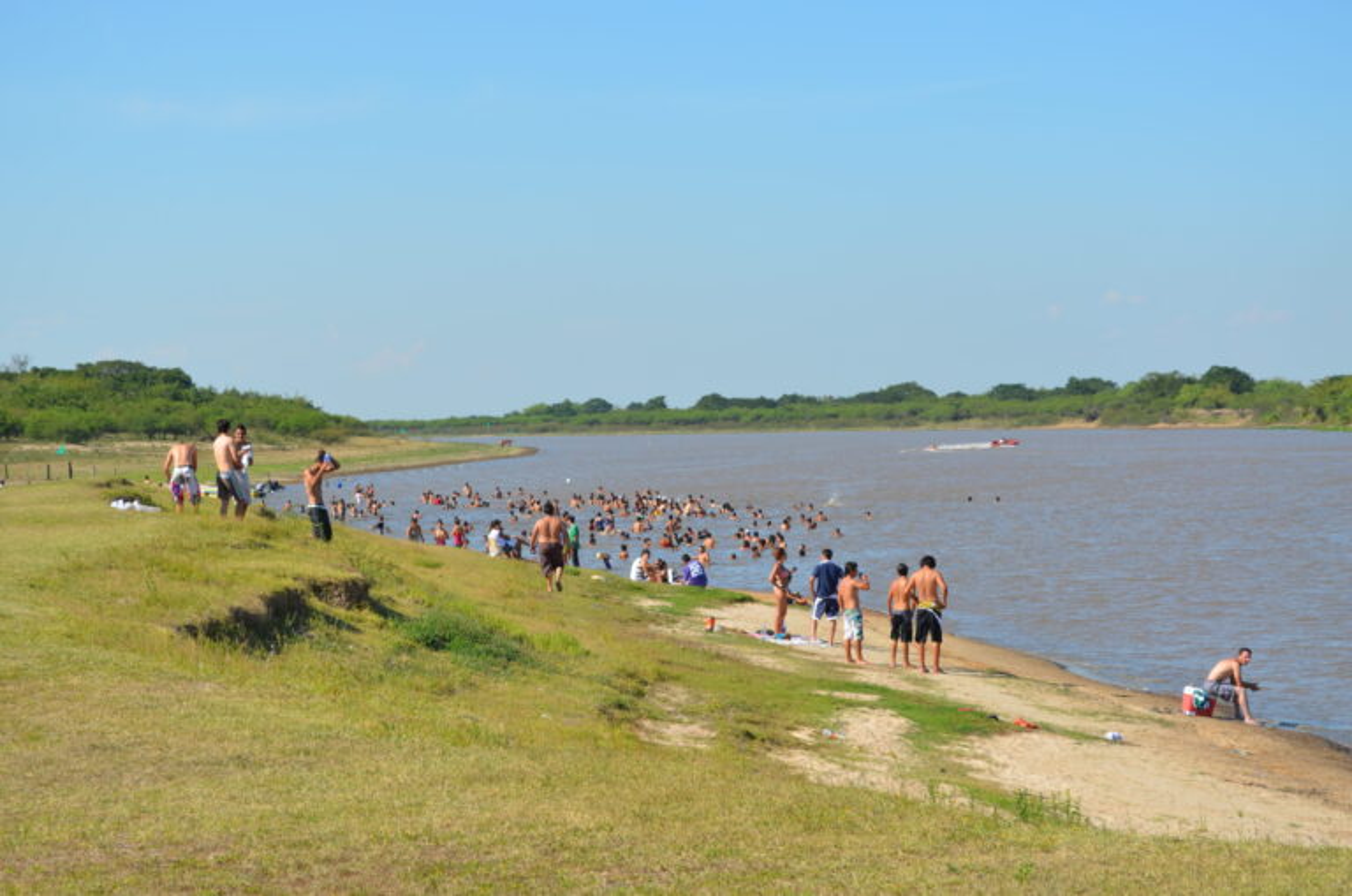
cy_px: 448
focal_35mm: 82
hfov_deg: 24.7
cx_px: 676
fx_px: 3093
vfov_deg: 16.5
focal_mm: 55
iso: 100
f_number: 8
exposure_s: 1/250
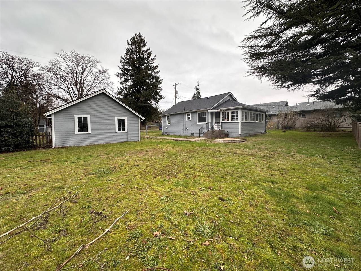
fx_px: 146
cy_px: 136
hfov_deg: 102.1
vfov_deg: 85.7
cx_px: 180
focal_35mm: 14
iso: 40
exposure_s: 1/143
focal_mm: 2.22
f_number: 2.2
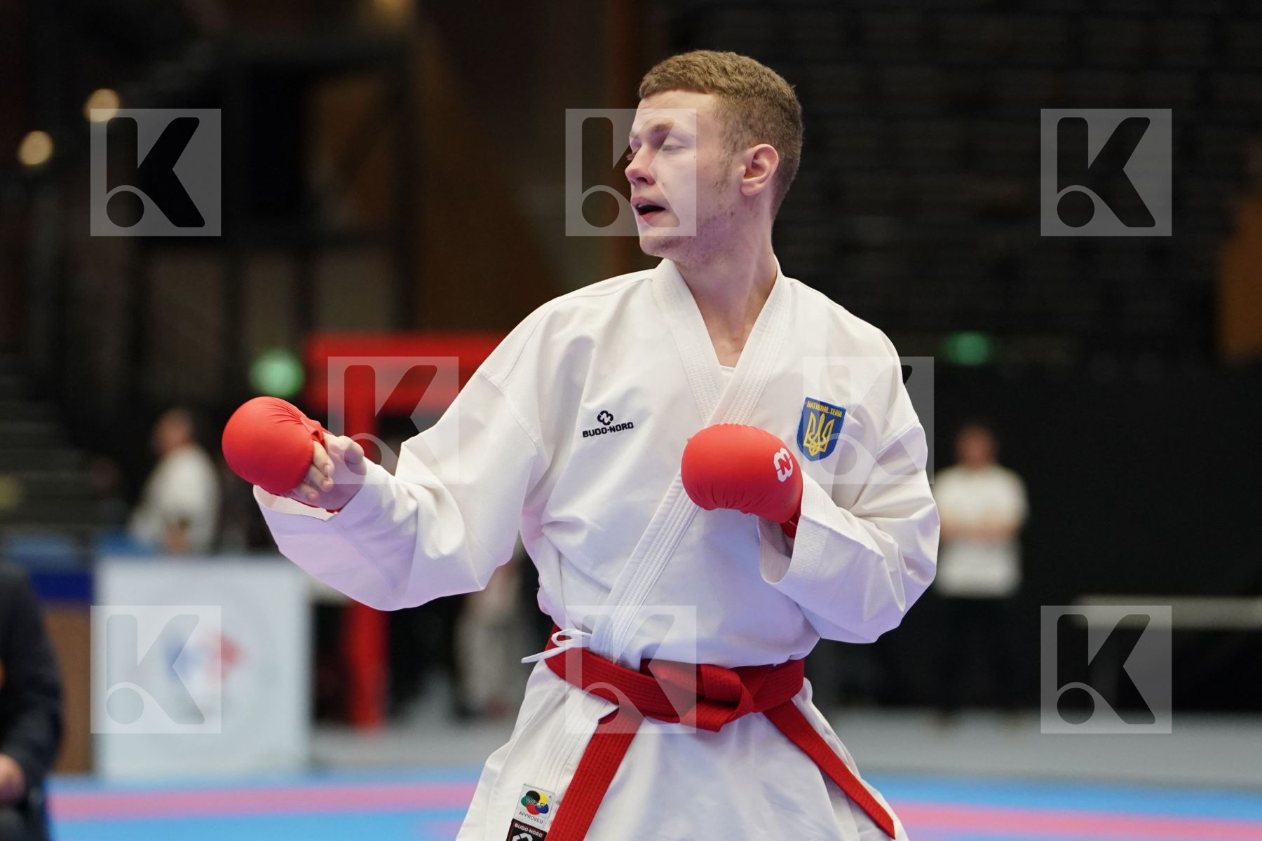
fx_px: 6555
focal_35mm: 187
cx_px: 631
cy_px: 420
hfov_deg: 11.0
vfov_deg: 7.3
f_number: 2.8
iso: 2500
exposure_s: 1/1000
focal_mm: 125
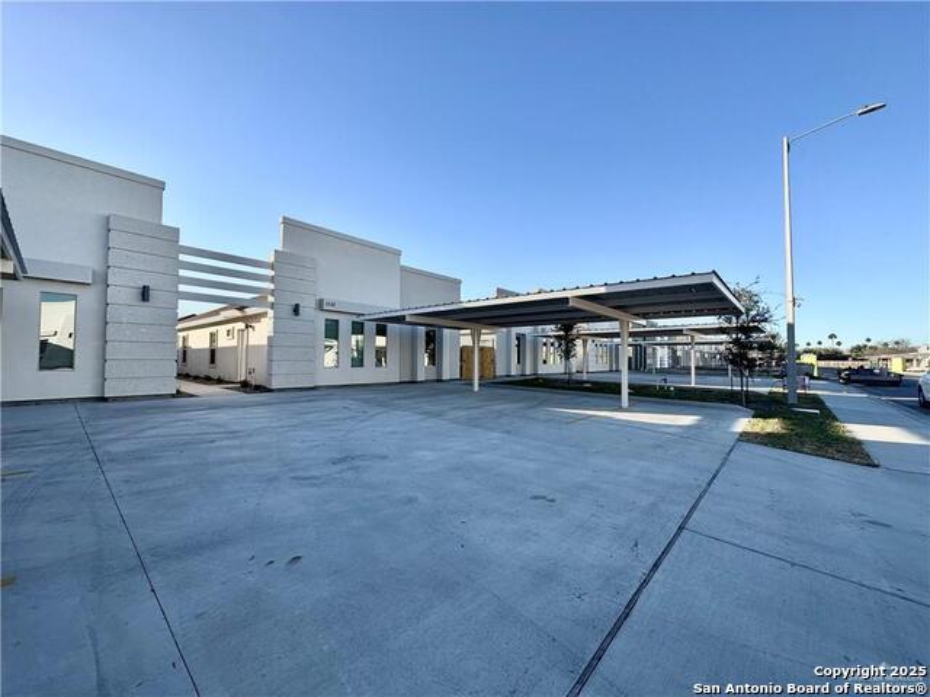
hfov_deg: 102.1
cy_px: 348
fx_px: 376
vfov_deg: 85.7
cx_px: 465
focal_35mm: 14
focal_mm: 2.22
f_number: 2.2
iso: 40
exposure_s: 1/932
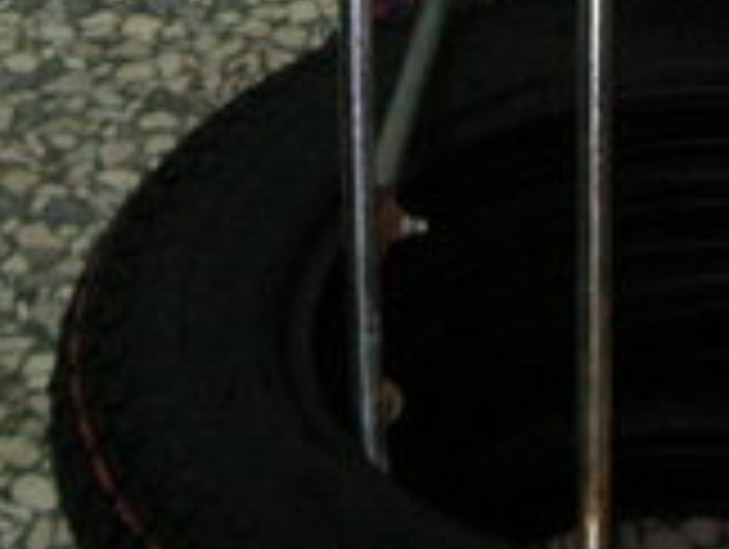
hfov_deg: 17.1
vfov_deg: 12.5
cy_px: -232
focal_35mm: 114
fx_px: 2404
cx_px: 598
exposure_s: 1/45
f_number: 2.8
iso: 160
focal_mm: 6.1
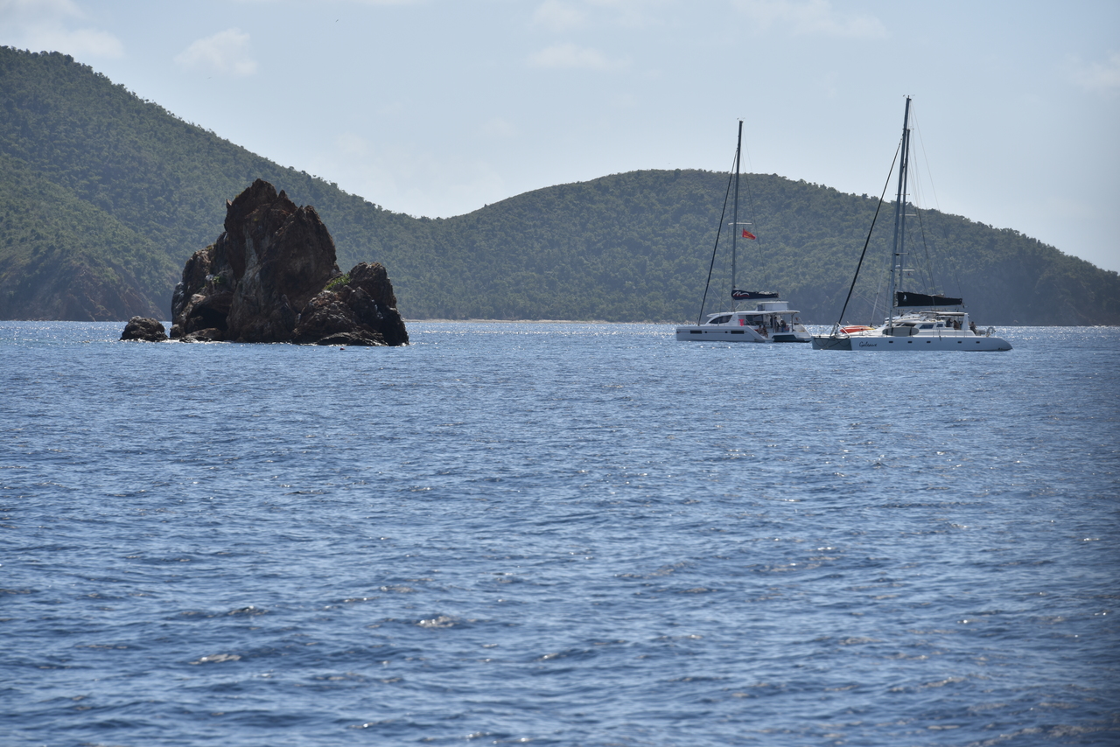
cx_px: 560
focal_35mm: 200
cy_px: 374
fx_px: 6223
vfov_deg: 6.9
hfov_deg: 10.3
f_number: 10
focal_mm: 200
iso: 100
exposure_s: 1/400
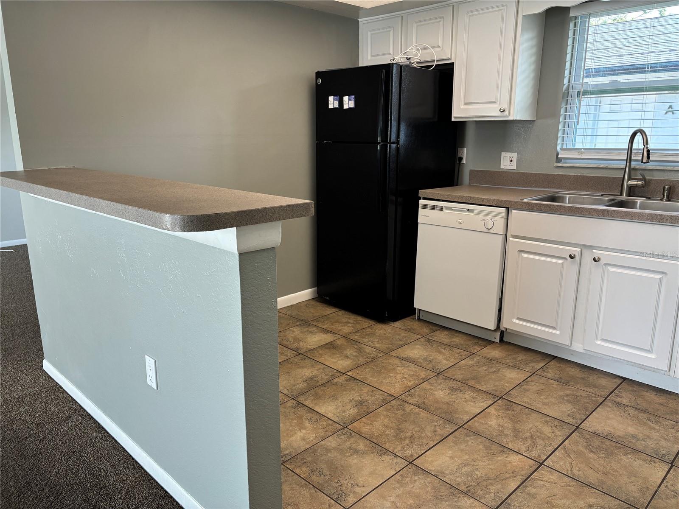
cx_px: 340
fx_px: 510
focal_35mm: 26
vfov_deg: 53.1
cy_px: 254
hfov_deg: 67.3
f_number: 1.6
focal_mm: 5.96
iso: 125
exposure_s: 1/120
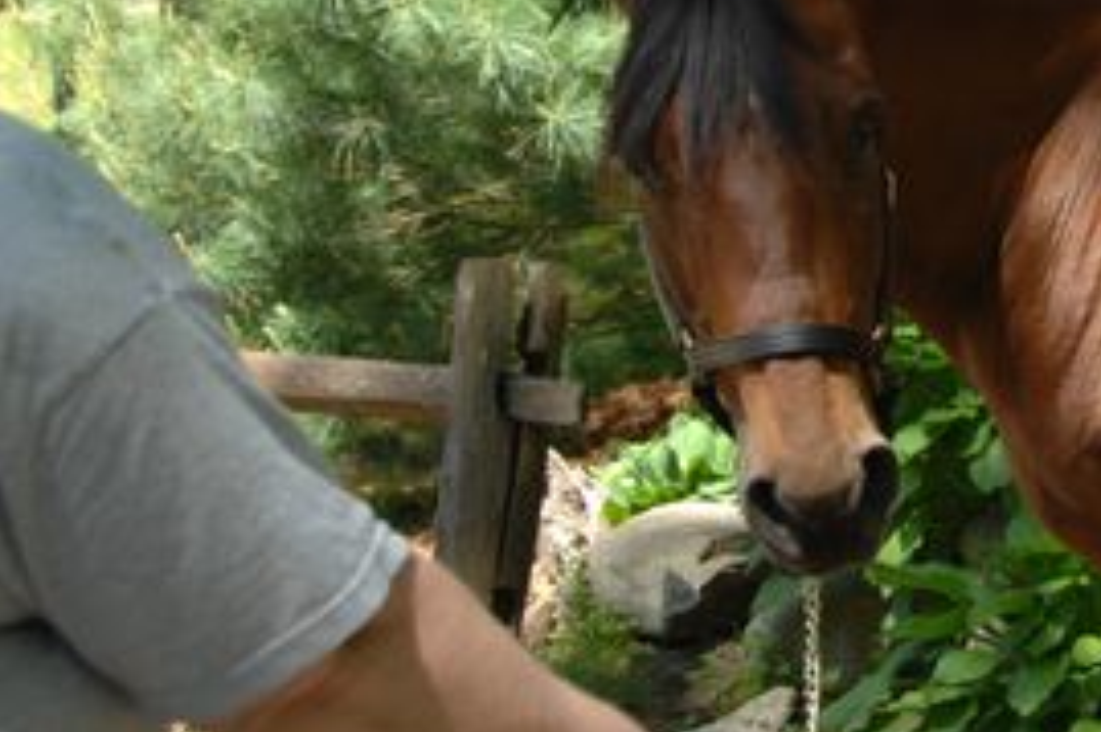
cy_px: -51
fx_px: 2940
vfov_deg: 13.9
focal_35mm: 96
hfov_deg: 20.0
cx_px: 1306
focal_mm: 27
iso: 100
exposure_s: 1/125
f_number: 4.2
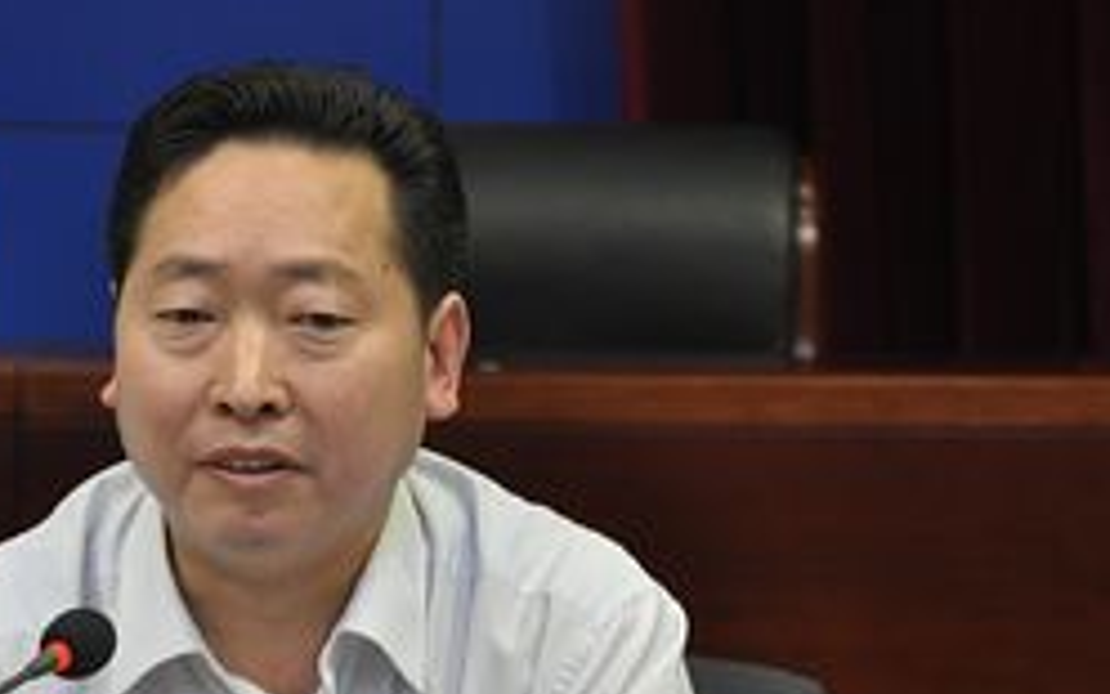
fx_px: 6111
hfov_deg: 10.4
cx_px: 336
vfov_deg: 6.5
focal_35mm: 202
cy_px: 571
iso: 800
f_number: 5
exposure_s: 1/30
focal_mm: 82
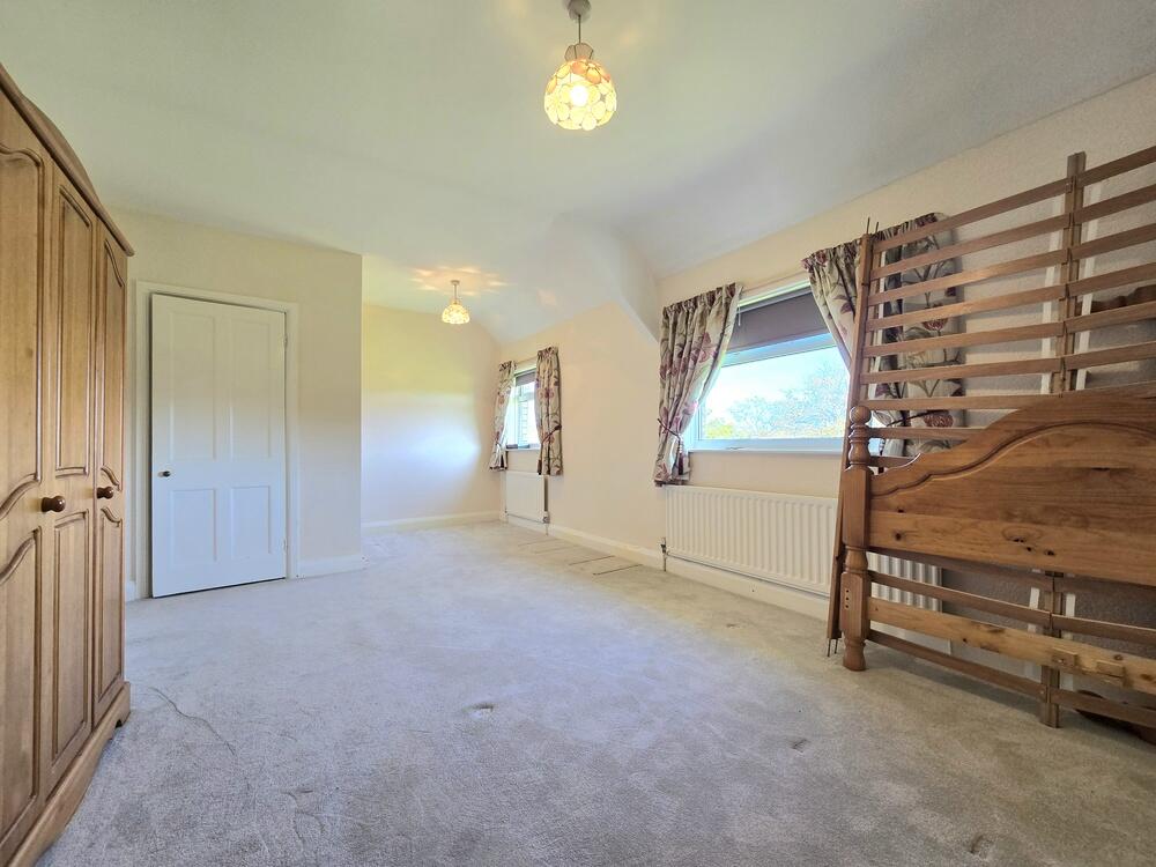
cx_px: 578
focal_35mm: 13
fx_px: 434
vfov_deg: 89.9
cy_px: 434
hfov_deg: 106.2
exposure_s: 1/50.3
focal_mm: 2.2
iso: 64
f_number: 2.2
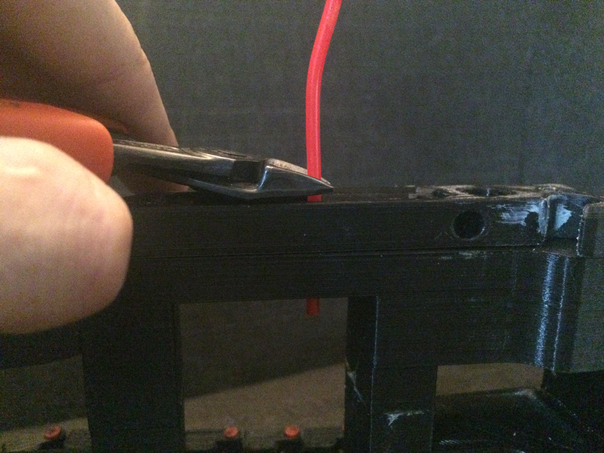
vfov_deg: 48.2
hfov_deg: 61.7
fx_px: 506
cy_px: 226
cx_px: 302
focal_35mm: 29
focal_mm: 4.15
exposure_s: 1/17
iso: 1600
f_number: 2.2
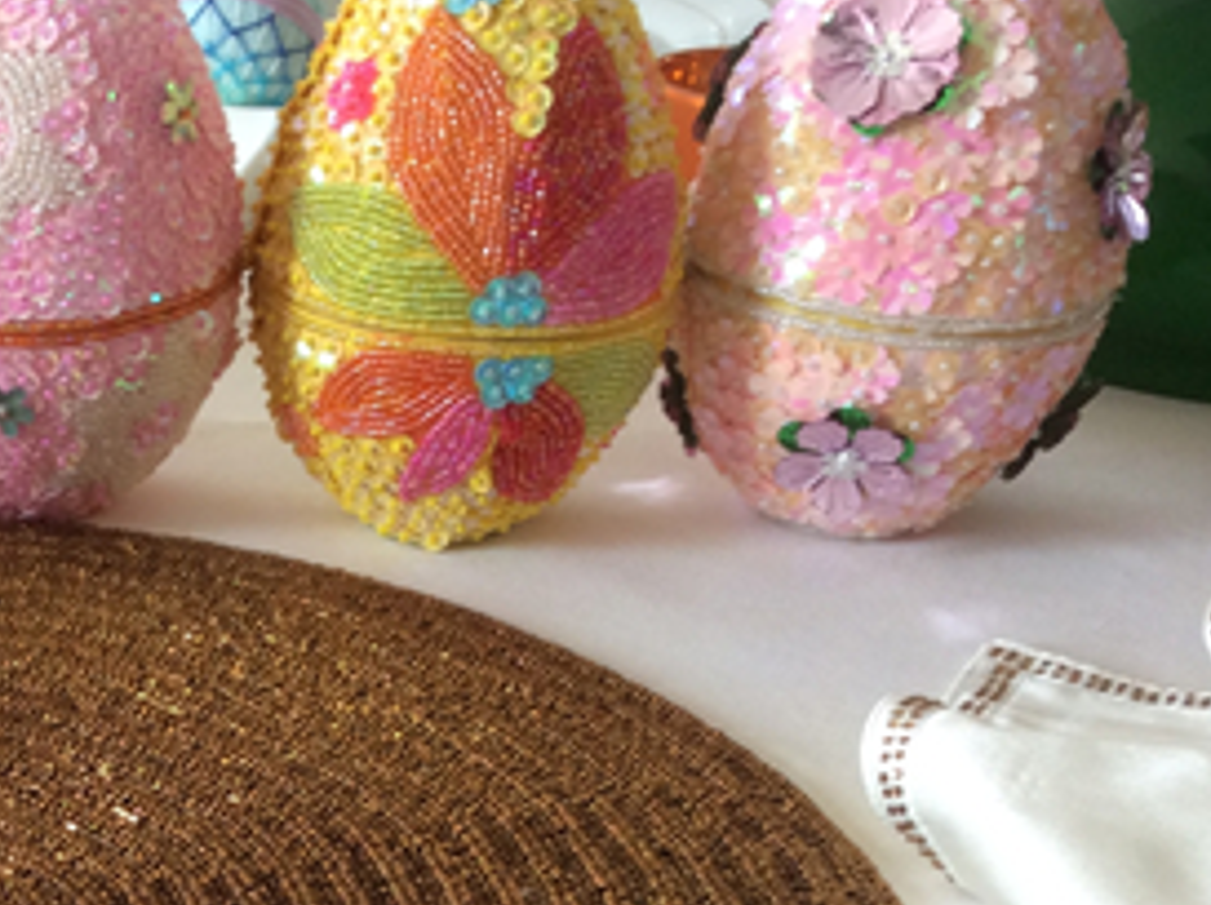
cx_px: -49
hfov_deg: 24.6
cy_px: 905
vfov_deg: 19.1
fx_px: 2620
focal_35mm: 75
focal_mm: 3.3
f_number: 2.4
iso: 32
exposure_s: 1/33
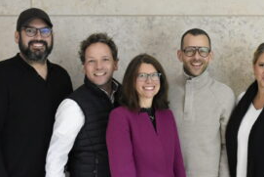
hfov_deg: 22.4
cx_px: 265
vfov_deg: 15.7
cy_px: 126
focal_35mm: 87
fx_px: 639
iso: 3600
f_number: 4
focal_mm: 27
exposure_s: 1/60
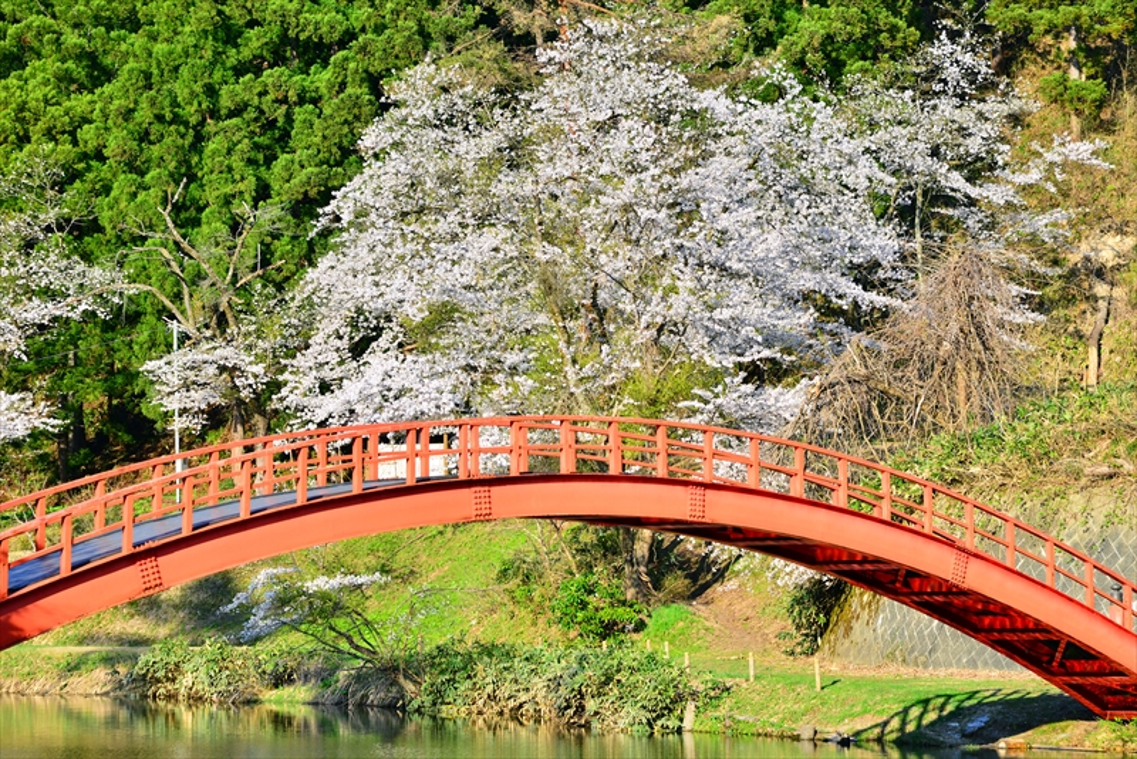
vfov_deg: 11.4
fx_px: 3791
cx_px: 568
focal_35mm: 120
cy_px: 380
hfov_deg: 17.1
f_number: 10
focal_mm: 120
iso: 400
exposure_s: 1/400
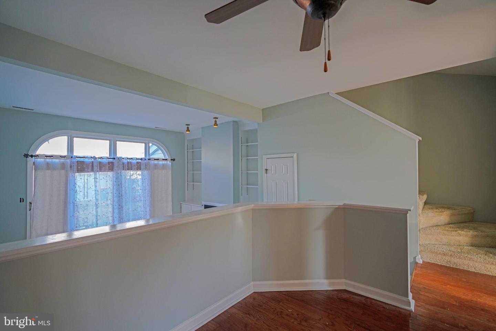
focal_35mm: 16
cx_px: 248
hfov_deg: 96.7
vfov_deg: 73.7
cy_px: 166
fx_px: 220
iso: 800
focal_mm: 16
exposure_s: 1/160
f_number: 4
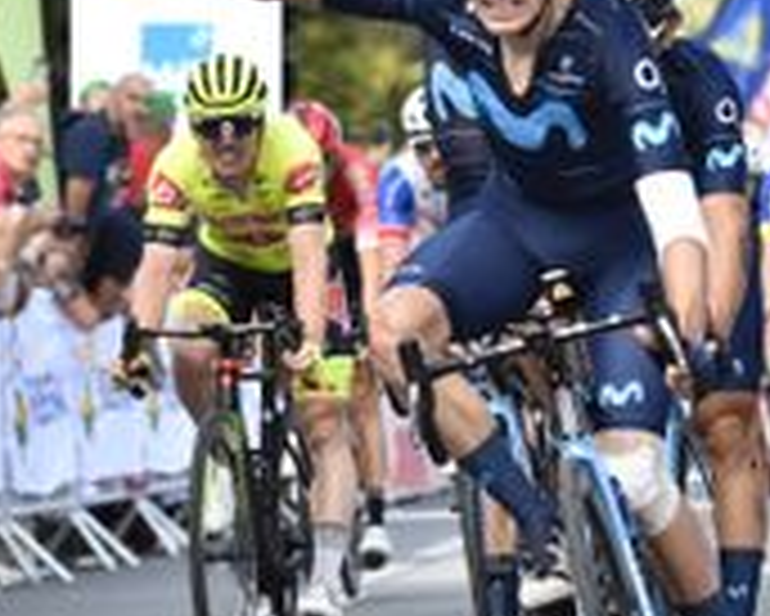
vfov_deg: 3.4
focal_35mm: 456
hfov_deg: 4.2
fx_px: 10398
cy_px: 169
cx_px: 383
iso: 1400
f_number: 5.6
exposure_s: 1/1600
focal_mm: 185
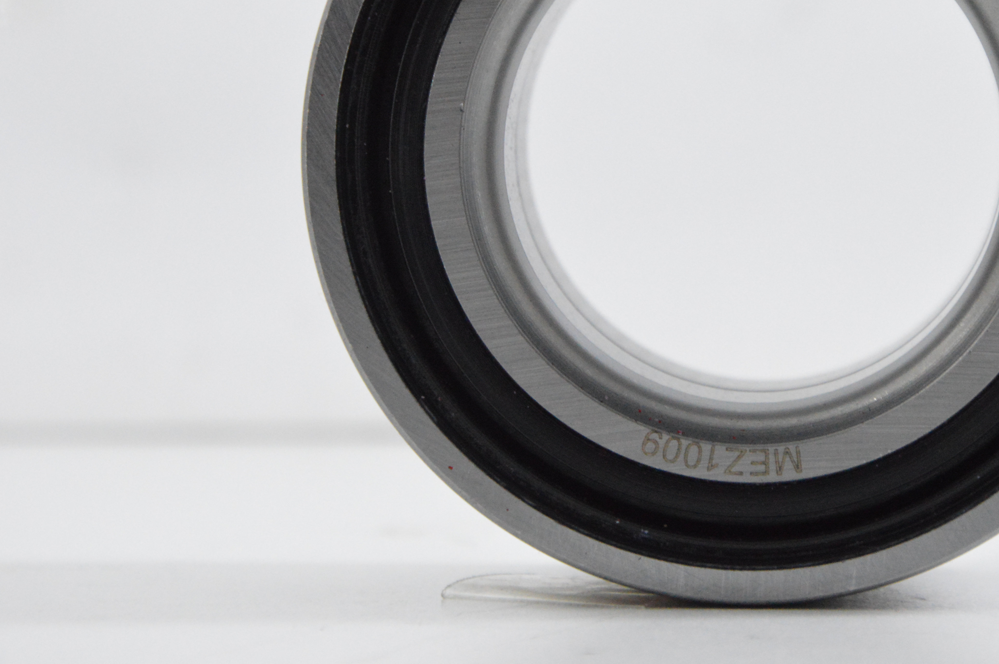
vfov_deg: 5.6
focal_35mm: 245
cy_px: 155
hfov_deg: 8.4
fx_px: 6787
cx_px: 748
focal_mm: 105
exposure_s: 1/100
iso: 3200
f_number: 8
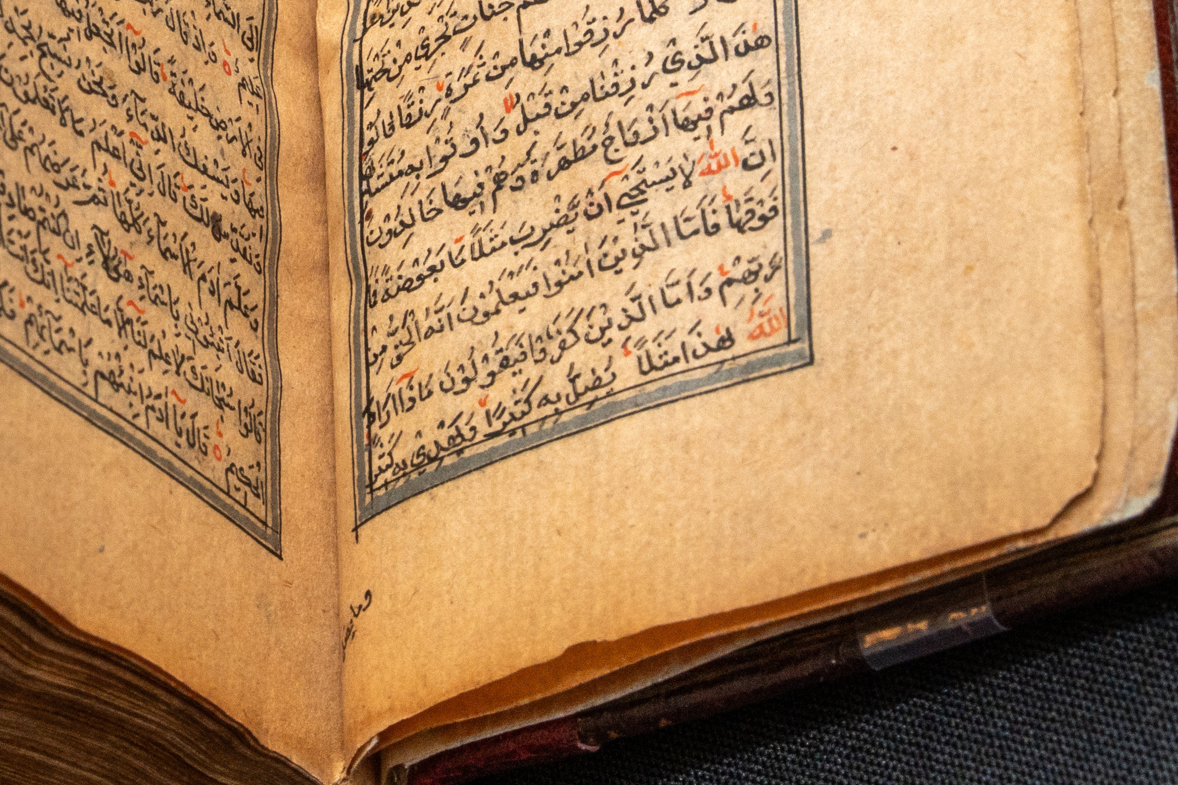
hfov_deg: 10.2
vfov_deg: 6.9
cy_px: 54
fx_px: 6544
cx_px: 149
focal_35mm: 200
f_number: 18
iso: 800
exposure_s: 1/100
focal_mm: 70
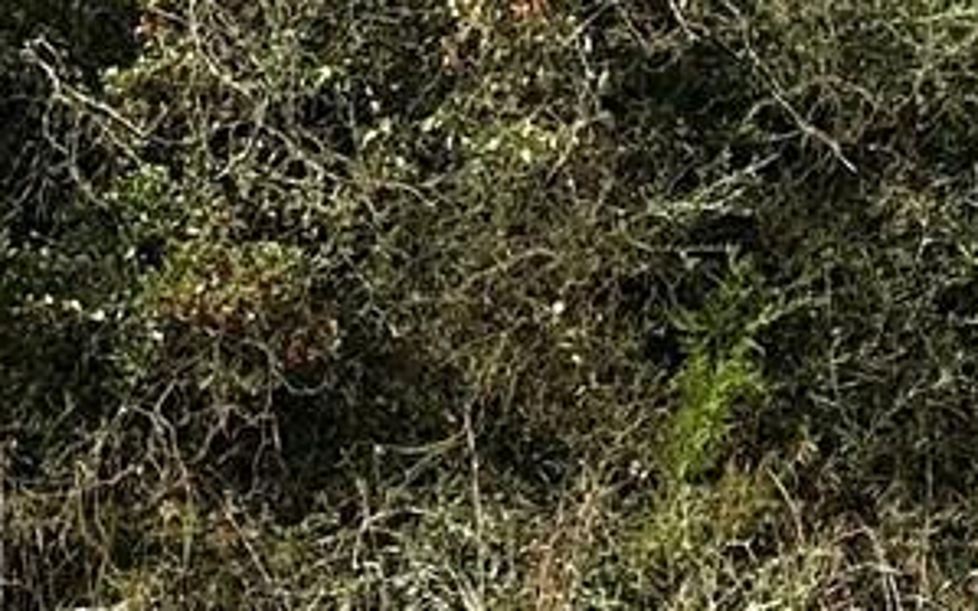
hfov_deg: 11.0
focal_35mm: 174
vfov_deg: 7.4
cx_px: 1907
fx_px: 4639
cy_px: -346
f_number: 1.78
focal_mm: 6.86
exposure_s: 1/2028
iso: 80
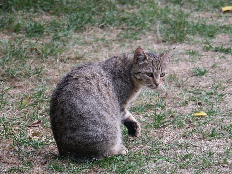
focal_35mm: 199
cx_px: 116
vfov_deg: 7.5
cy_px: 87
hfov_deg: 9.9
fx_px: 1334
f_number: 3.5
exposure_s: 1/180
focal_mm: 50.48
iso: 125
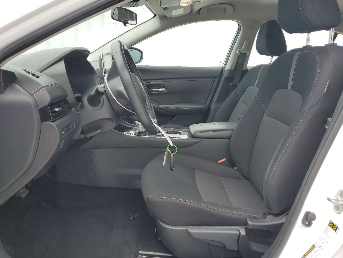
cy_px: 129
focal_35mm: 26
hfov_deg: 67.3
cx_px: 172
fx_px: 258
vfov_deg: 53.1
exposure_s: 1/667
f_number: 1.5
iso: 50
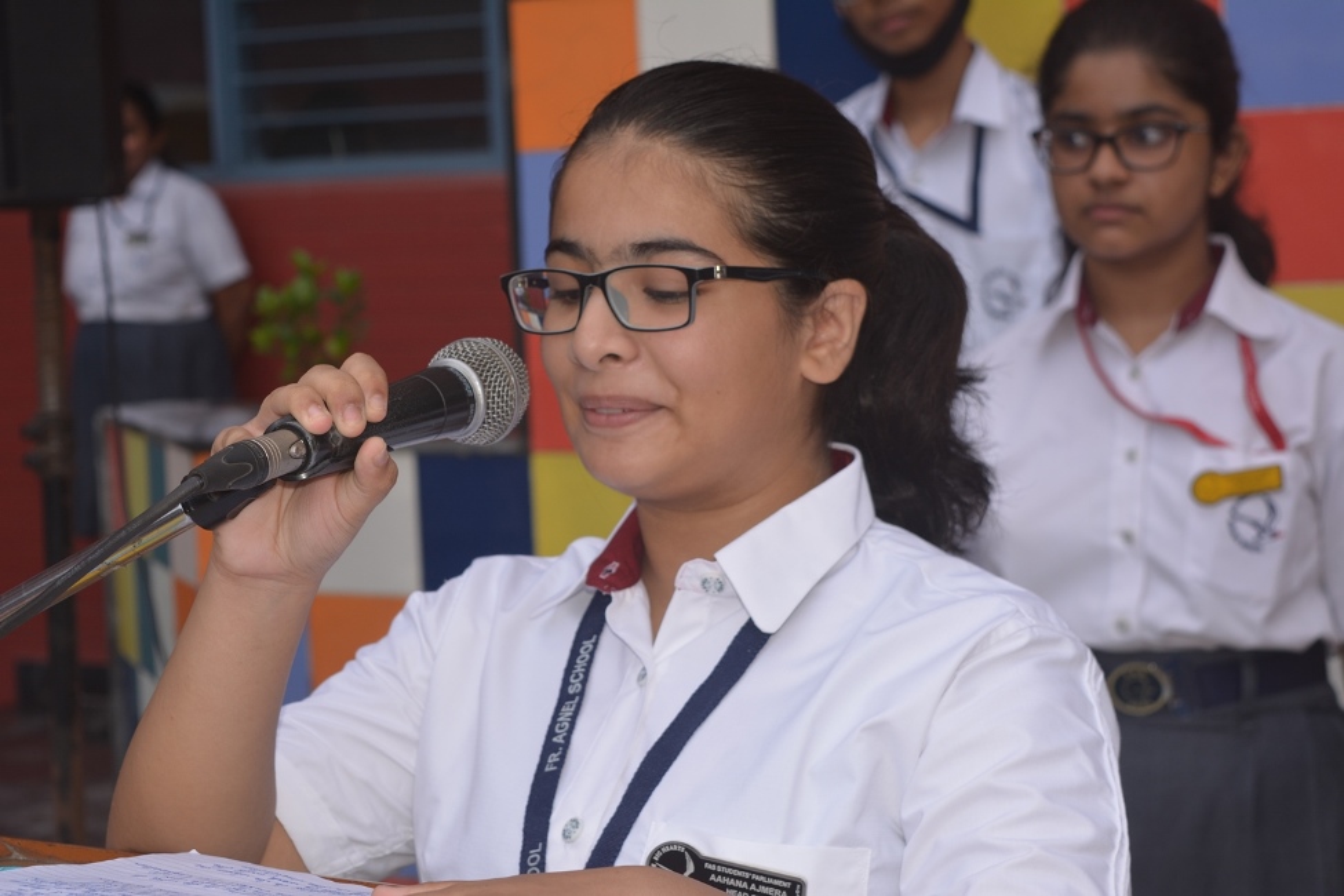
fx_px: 3080
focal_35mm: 82
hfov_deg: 24.6
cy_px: 448
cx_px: 672
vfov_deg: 16.6
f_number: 5.6
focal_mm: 55
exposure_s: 1/160
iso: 200
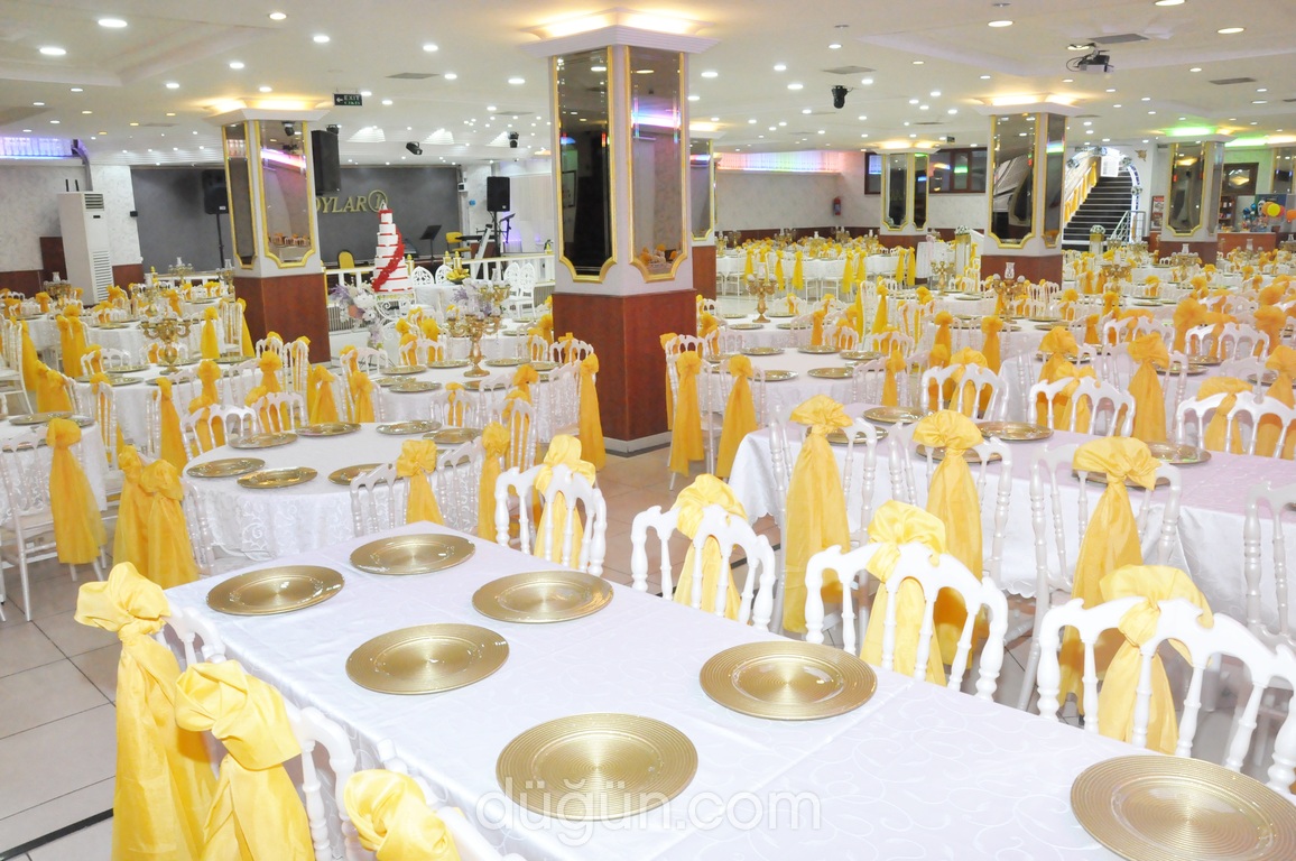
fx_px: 971
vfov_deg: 47.8
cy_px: 430
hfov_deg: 67.4
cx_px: 648
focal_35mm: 27
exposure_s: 1/100
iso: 3200
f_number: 8
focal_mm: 18
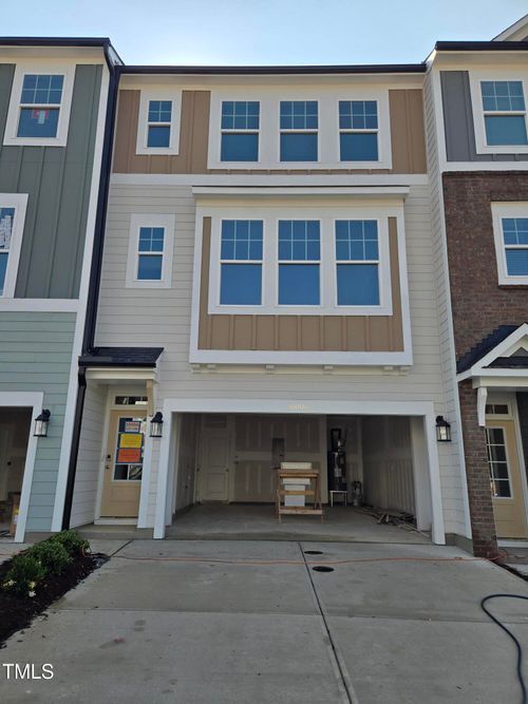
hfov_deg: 58.9
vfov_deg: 73.9
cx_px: 264
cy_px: 352
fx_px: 468
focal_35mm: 23
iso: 25
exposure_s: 1/2851
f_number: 1.8
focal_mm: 5.4
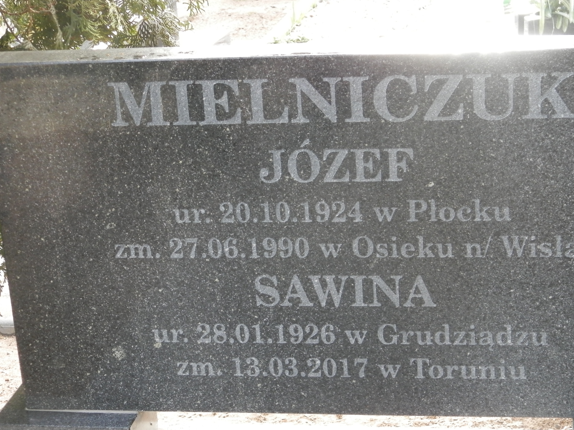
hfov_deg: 23.6
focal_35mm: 83
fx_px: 1376
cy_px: 249
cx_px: 310
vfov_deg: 17.8
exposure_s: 1/20
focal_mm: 12.2
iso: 200
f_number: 4
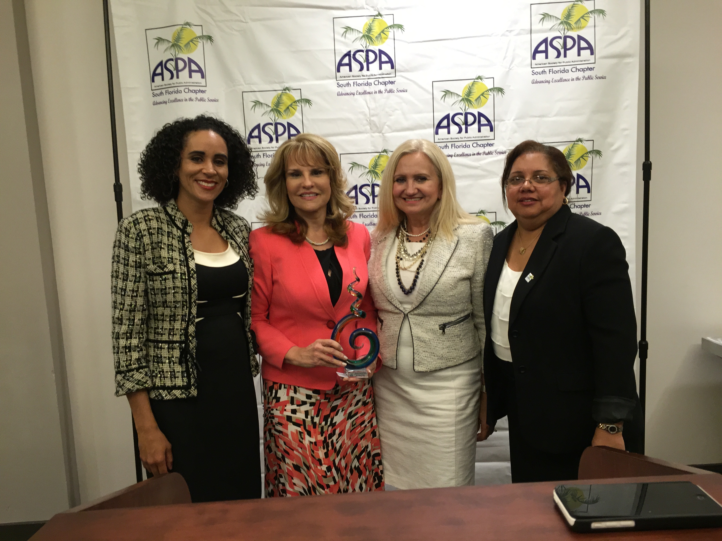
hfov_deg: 61.7
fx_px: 605
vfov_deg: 48.2
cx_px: 361
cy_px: 270
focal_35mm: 29
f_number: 2.2
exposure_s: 1/30
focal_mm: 4.15
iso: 160
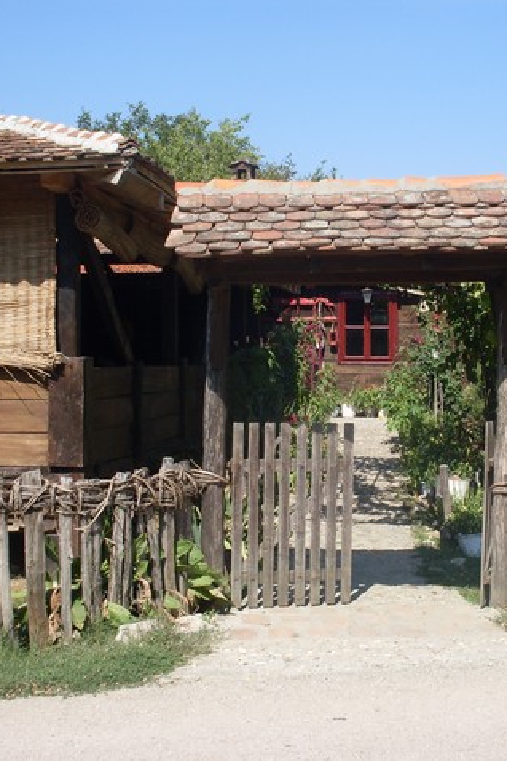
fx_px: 1120
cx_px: 338
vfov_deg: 37.5
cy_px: 380
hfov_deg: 25.4
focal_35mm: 53
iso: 80
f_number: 8.4
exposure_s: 1/125
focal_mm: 6.3
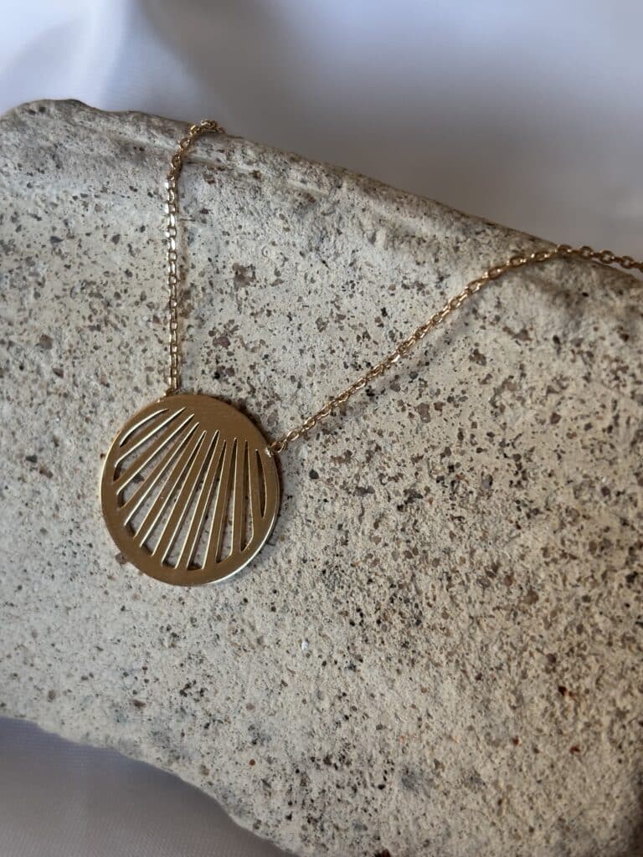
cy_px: 428
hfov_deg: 28.0
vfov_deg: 36.8
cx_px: 322
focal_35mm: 52
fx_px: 1288
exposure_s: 1/60
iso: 80
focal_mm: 5.96
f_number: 1.6
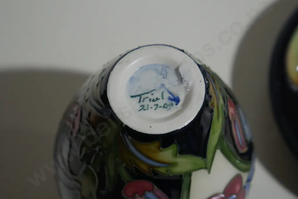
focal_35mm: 88
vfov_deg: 15.5
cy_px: 94
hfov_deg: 23.1
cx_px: 150
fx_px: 728
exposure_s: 1/100
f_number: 5.6
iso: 640
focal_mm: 42
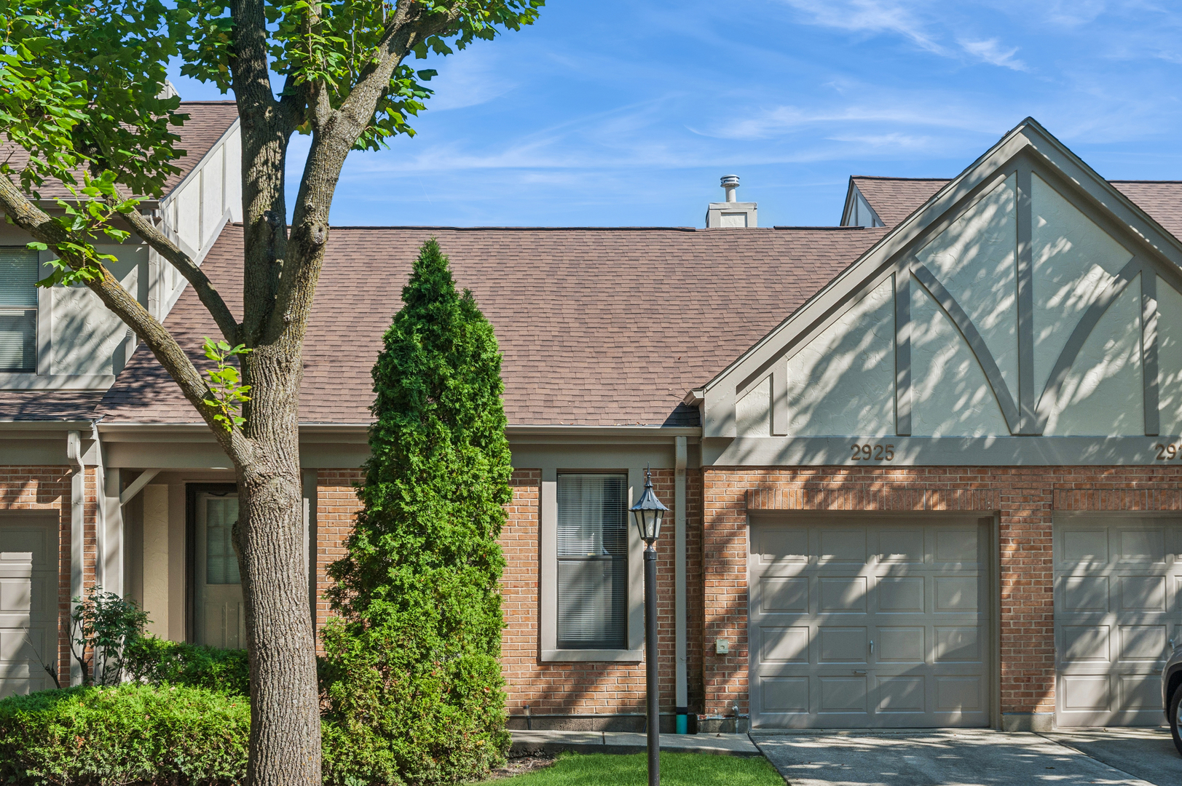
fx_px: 1444
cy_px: 393
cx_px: 591
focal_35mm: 44
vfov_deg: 30.5
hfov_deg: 44.5
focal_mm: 44
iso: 320
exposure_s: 1/500
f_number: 8
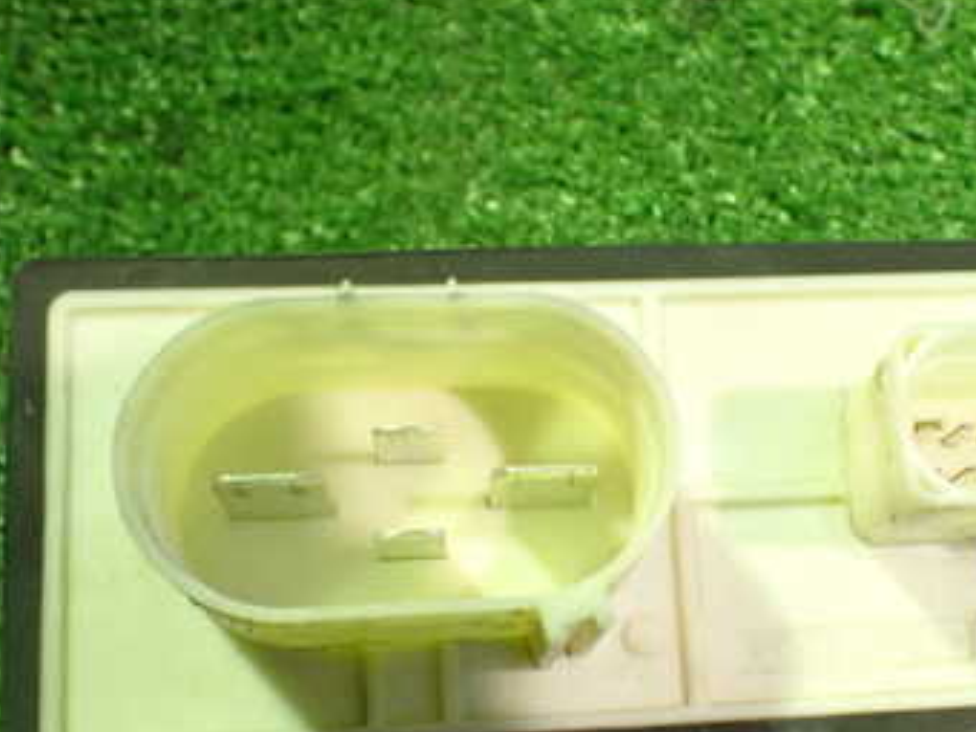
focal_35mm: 53
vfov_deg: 27.4
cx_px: 677
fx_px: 1494
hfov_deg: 35.7
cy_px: 471
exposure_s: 1/40
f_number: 2.3
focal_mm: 5.4
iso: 800
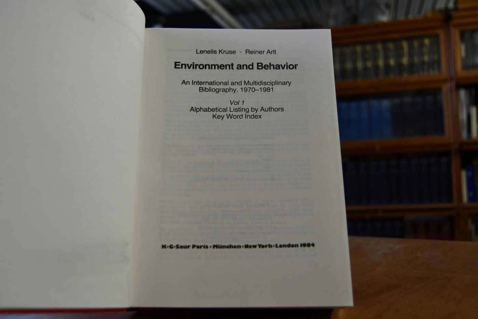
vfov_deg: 38.9
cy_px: 160
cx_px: 239
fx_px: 451
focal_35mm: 34
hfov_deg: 55.8
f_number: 3.8
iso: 800
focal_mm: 23
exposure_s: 1/200
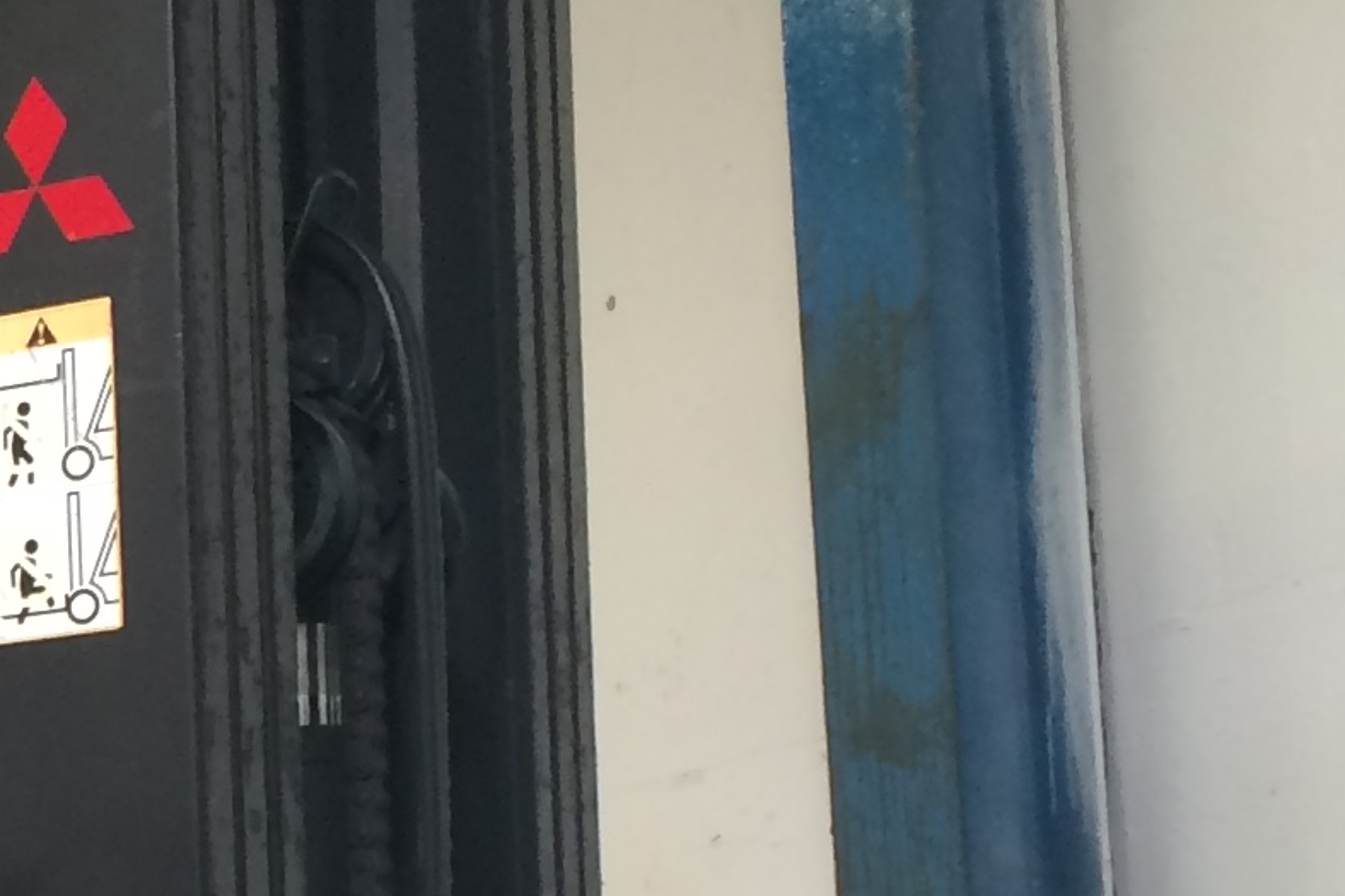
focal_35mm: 125
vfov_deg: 10.7
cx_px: -604
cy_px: 1248
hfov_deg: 15.3
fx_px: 4669
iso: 100
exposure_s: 1/33
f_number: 2.2
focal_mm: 4.15
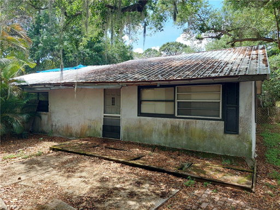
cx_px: 140
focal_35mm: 24
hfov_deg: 71.6
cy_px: 105
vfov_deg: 56.8
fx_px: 194
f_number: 1.8
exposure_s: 1/279
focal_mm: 5.23
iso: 40
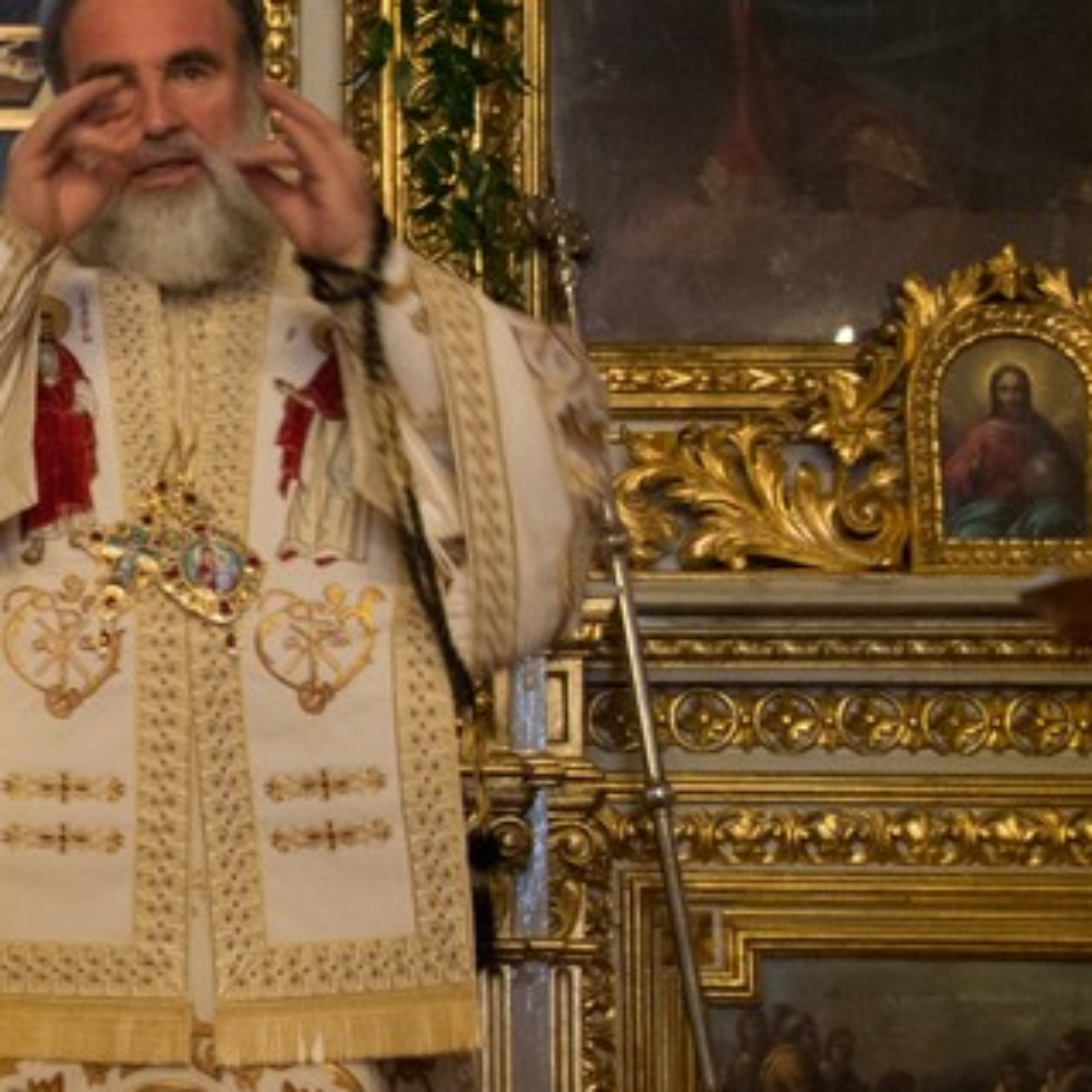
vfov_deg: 9.2
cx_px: -505
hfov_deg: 8.9
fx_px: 6817
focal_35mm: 191
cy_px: 469
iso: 3200
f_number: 4.5
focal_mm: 50
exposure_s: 1/50
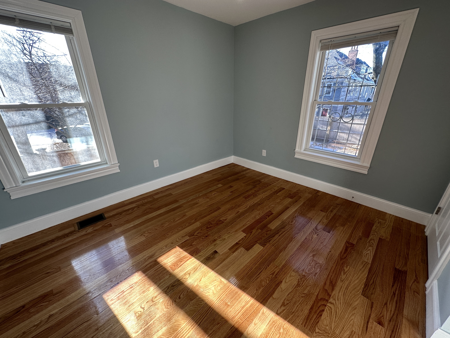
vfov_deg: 85.7
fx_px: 182
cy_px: 169
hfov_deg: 102.1
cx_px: 225
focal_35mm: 14
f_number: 2.2
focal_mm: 2.22
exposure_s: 1/120
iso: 100
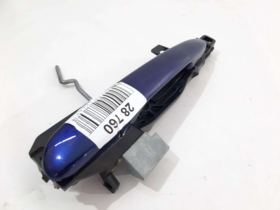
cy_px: 105
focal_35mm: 27
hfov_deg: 65.3
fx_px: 218
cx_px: 140
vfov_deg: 51.3
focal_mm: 3.93
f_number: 1.7
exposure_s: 1/50
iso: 200
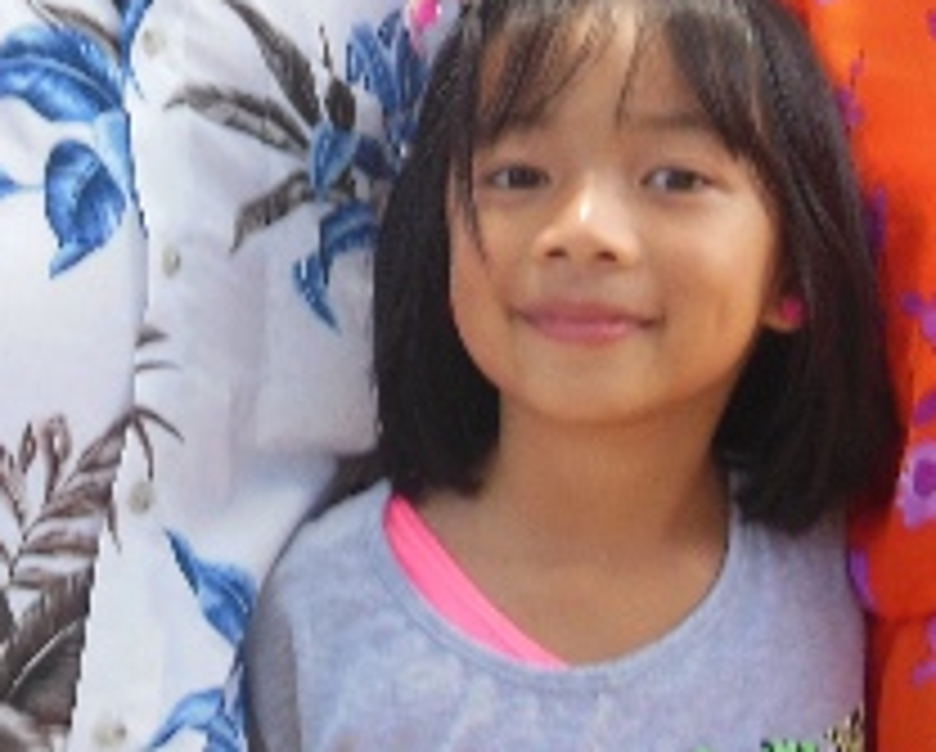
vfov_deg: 11.3
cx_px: 436
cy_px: 5
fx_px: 3745
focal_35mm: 135
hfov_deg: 14.2
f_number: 4.4
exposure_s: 1/40
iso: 125
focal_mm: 8
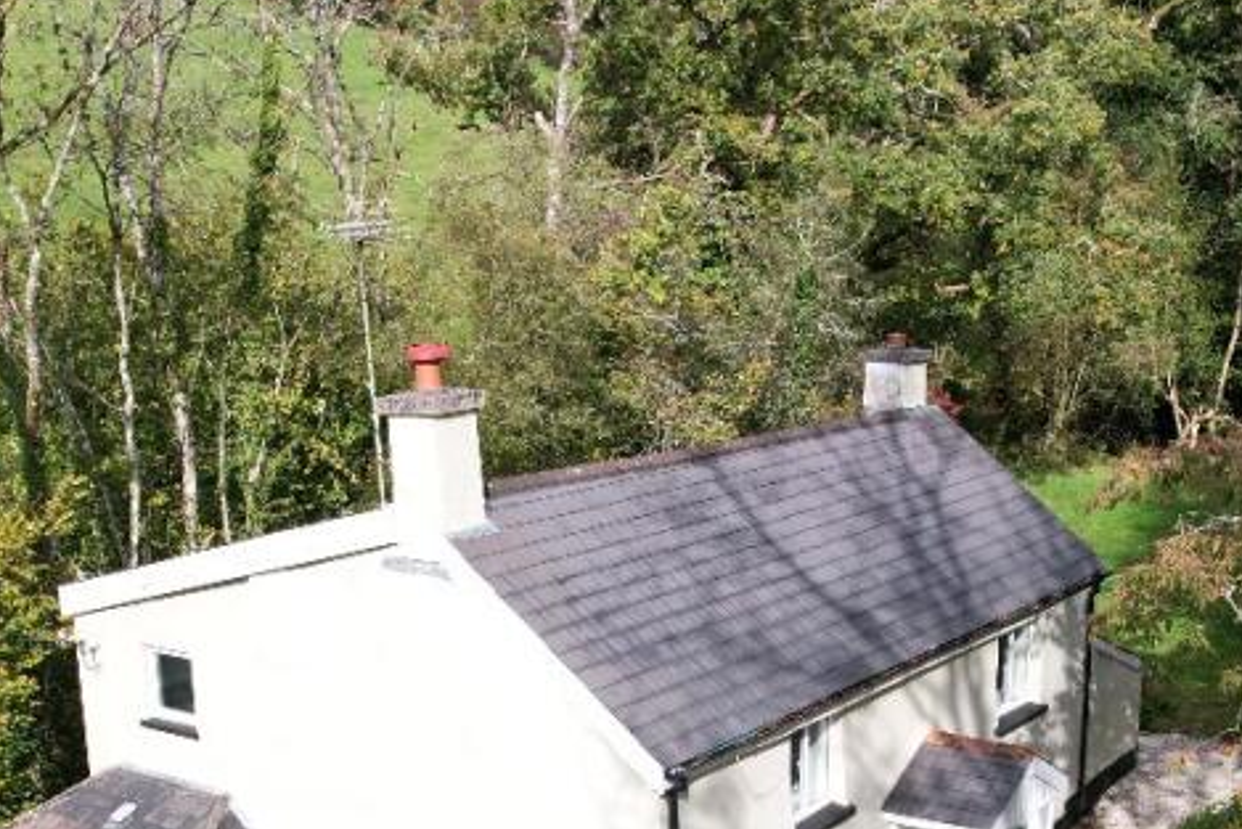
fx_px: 1656
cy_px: 740
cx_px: 630
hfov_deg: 41.1
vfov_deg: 27.1
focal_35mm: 48
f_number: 2.8
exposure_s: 1/1000
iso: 100
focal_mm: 8.38
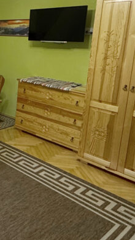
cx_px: -74
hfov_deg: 23.2
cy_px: 74
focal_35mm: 40
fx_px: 254
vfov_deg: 49.3
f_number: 2.2
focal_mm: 2.2
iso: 500
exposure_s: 1/50
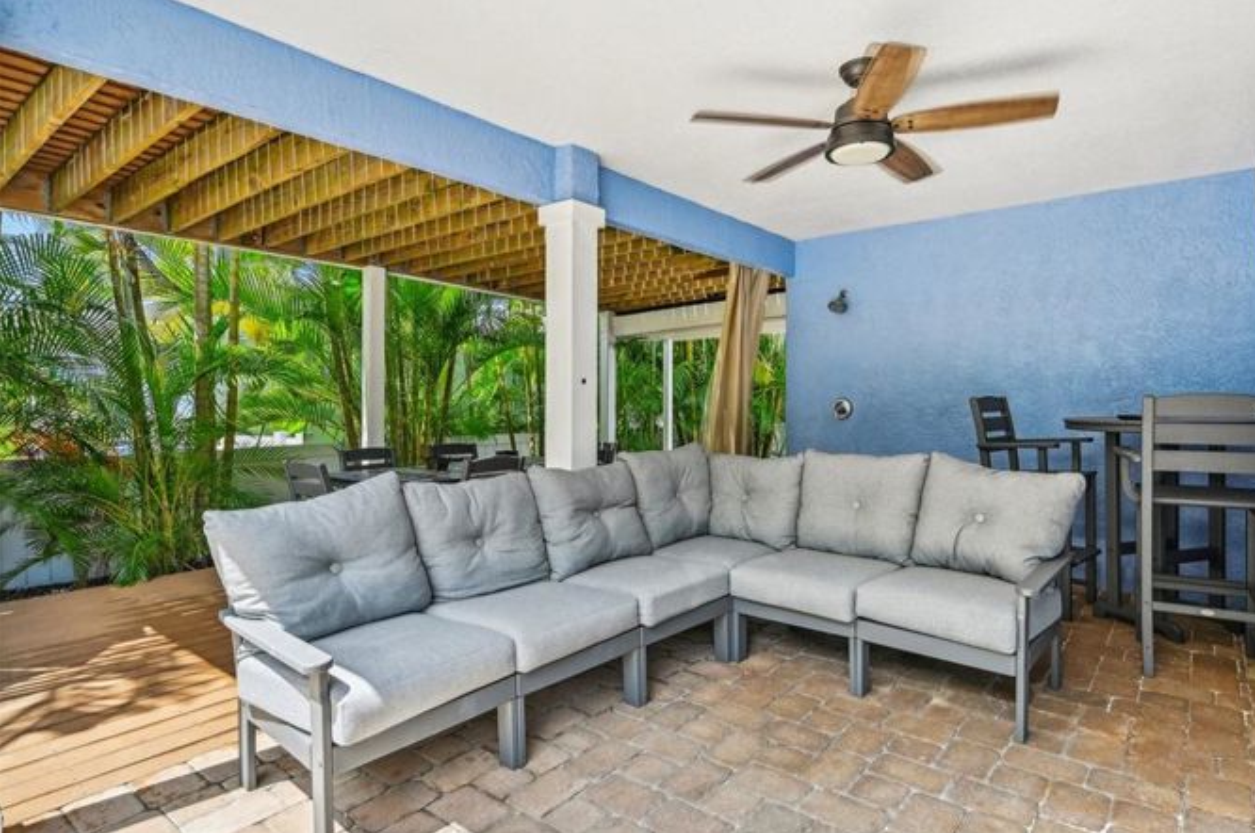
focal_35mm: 19
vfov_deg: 65.7
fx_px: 645
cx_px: 662
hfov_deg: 88.3
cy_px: 409
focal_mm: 17.5
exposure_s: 1/250
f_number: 8
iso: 400
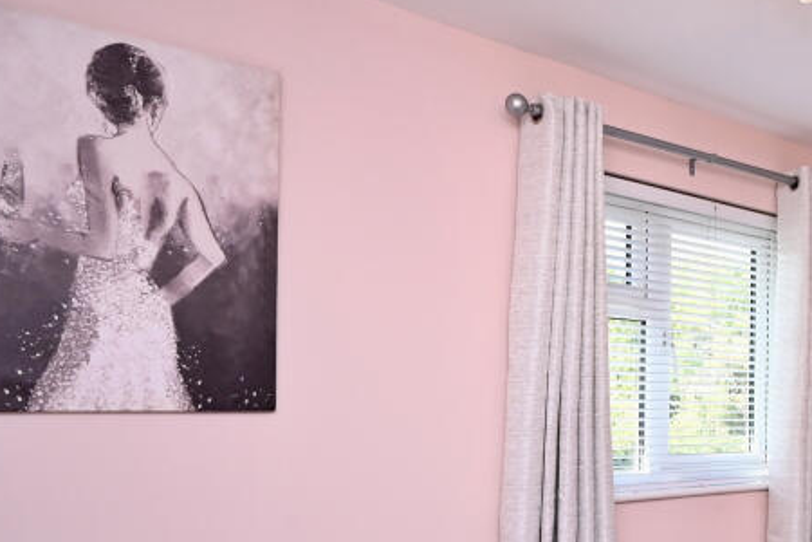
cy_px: 409
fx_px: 925
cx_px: 826
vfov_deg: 32.0
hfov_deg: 40.9
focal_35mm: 41
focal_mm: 12
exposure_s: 1/250
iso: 400
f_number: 3.5
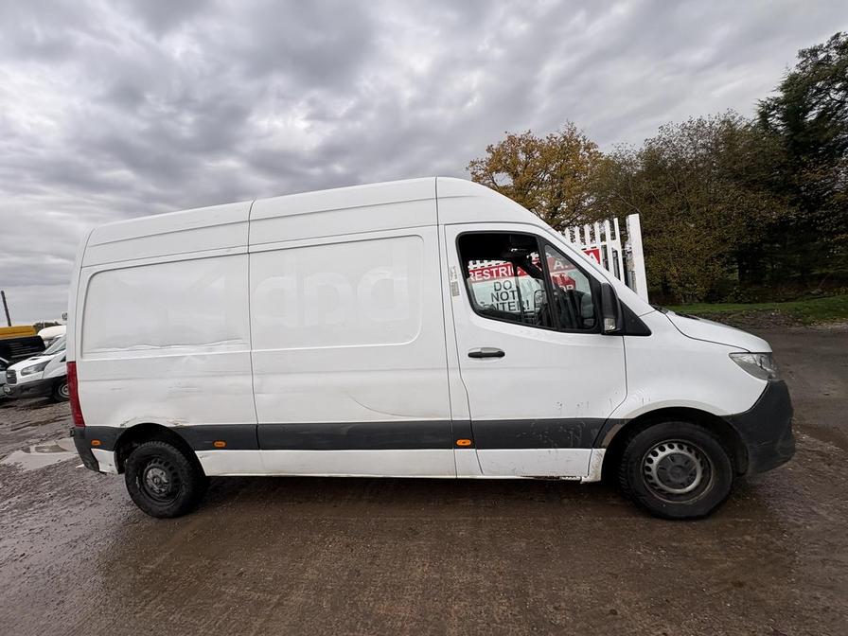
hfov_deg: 102.1
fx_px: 343
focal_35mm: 14
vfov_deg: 85.7
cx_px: 424
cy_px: 318
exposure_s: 1/321
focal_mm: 2.22
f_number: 2.2
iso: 40
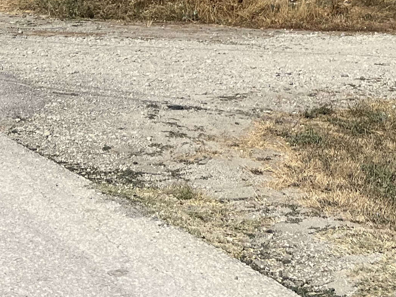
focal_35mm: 101
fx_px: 1155
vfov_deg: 13.2
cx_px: 444
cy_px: -241
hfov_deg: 18.6
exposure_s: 1/6494
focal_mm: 5.1
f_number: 1.6
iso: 50
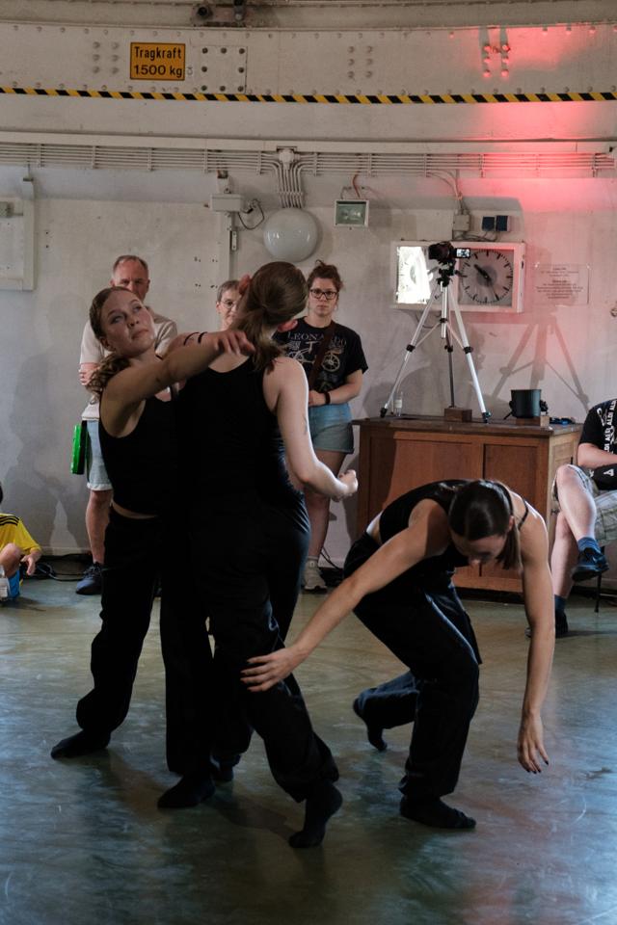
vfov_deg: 32.9
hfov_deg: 22.3
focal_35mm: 61
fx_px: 1568
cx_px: 308
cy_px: 462
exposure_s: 1/160
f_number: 4
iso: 4000
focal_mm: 40.7
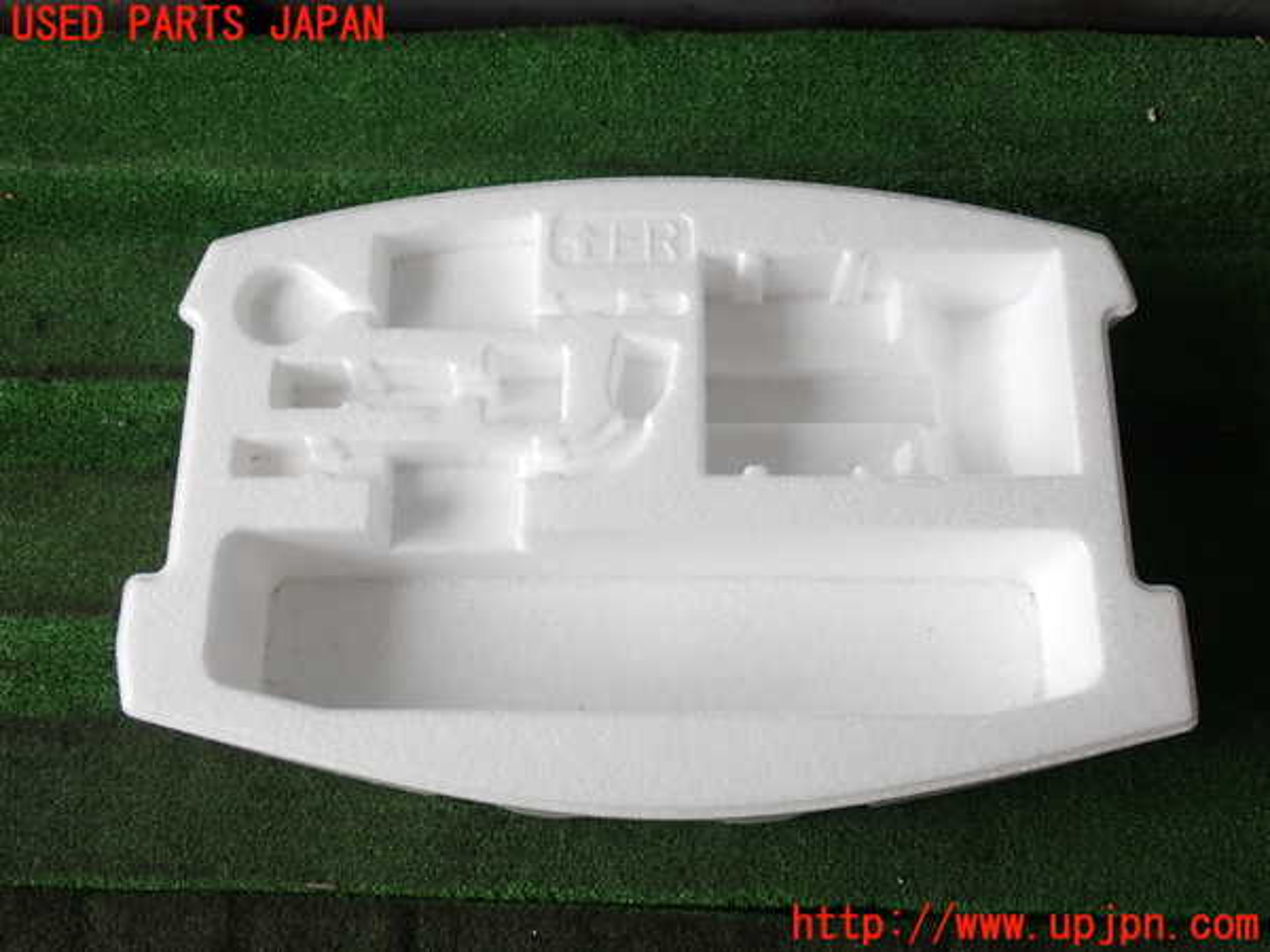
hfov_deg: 49.0
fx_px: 1394
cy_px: 476
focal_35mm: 38
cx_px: 635
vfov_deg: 37.7
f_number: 2.7
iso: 100
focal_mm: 6.83
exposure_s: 1/125
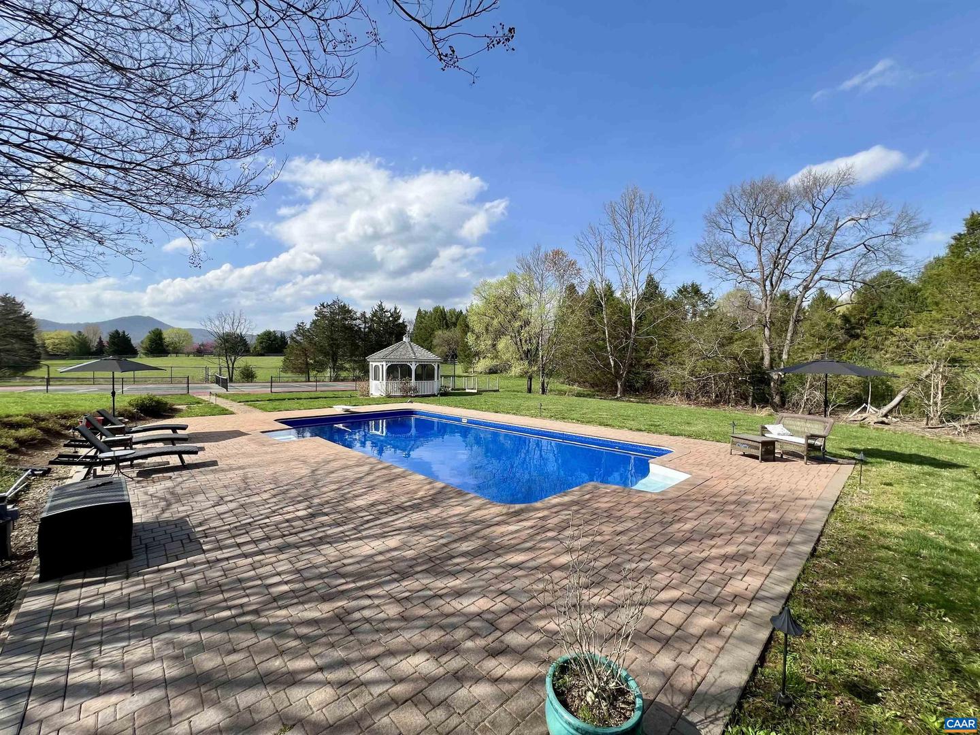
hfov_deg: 106.2
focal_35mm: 13
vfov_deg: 89.9
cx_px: 490
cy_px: 368
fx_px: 368
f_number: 1.8
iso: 32
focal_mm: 1.57
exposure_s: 1/1449
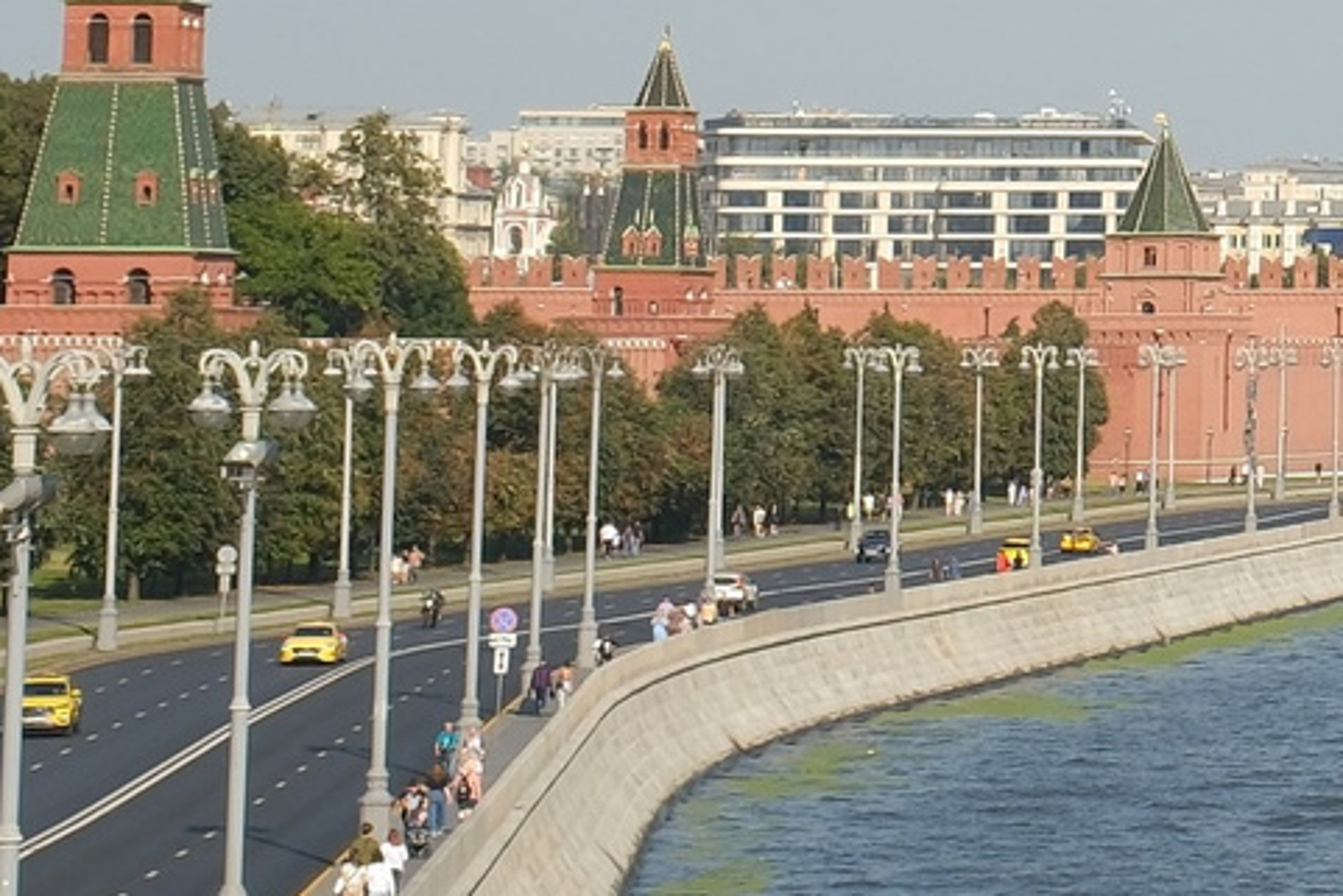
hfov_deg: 8.7
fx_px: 8135
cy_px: -842
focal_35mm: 218
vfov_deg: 6.2
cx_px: 2971
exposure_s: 1/420
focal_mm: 27
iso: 160
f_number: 8
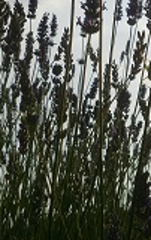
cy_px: 70
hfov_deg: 16.1
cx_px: 32
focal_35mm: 81
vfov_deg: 25.3
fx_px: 532
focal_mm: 5.45
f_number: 8.5
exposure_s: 1/1000
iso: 100
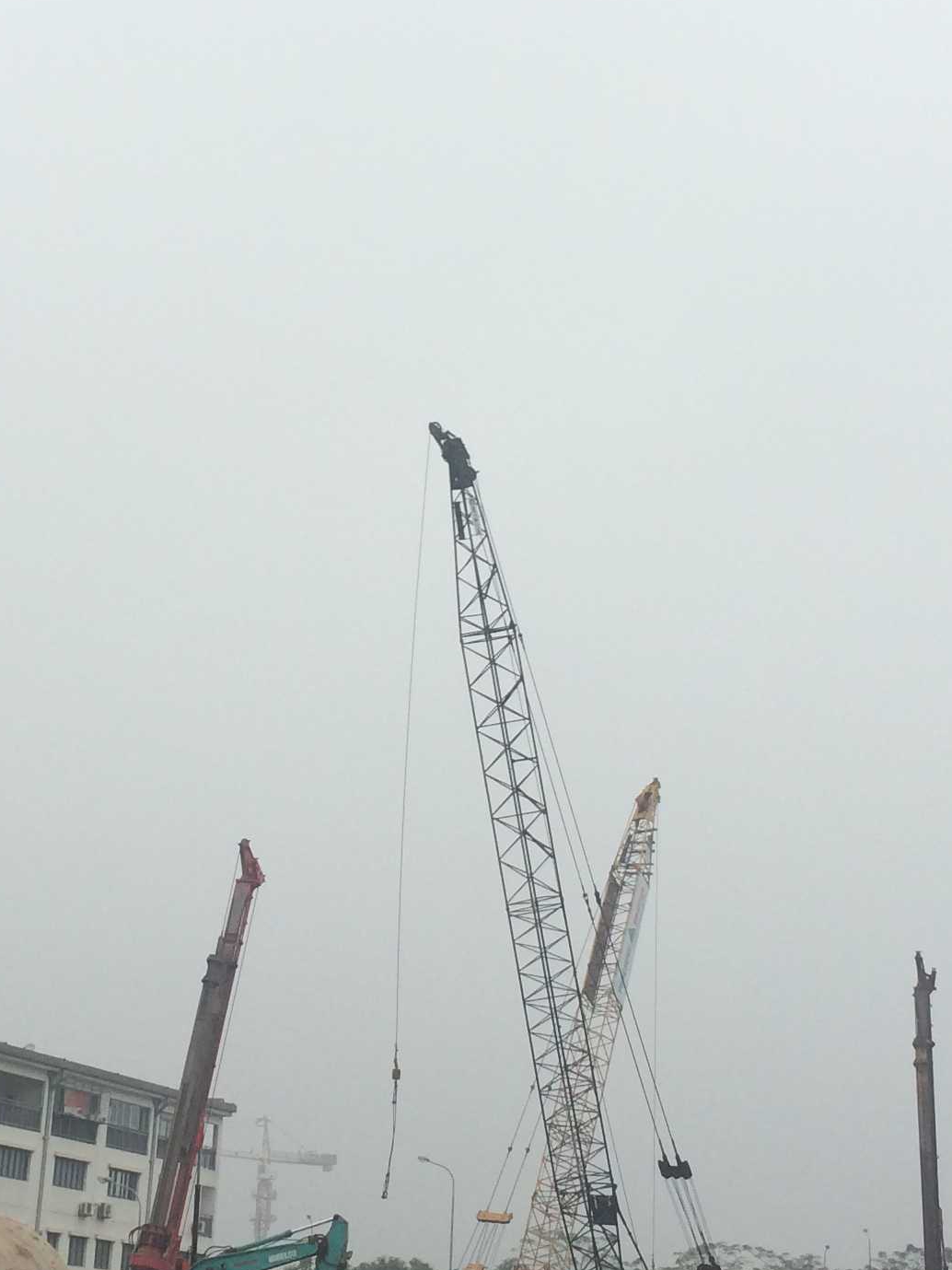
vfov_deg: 27.1
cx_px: 381
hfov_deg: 20.7
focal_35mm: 71
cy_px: 355
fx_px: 2604
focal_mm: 4.12
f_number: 2.2
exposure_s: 1/912
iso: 32
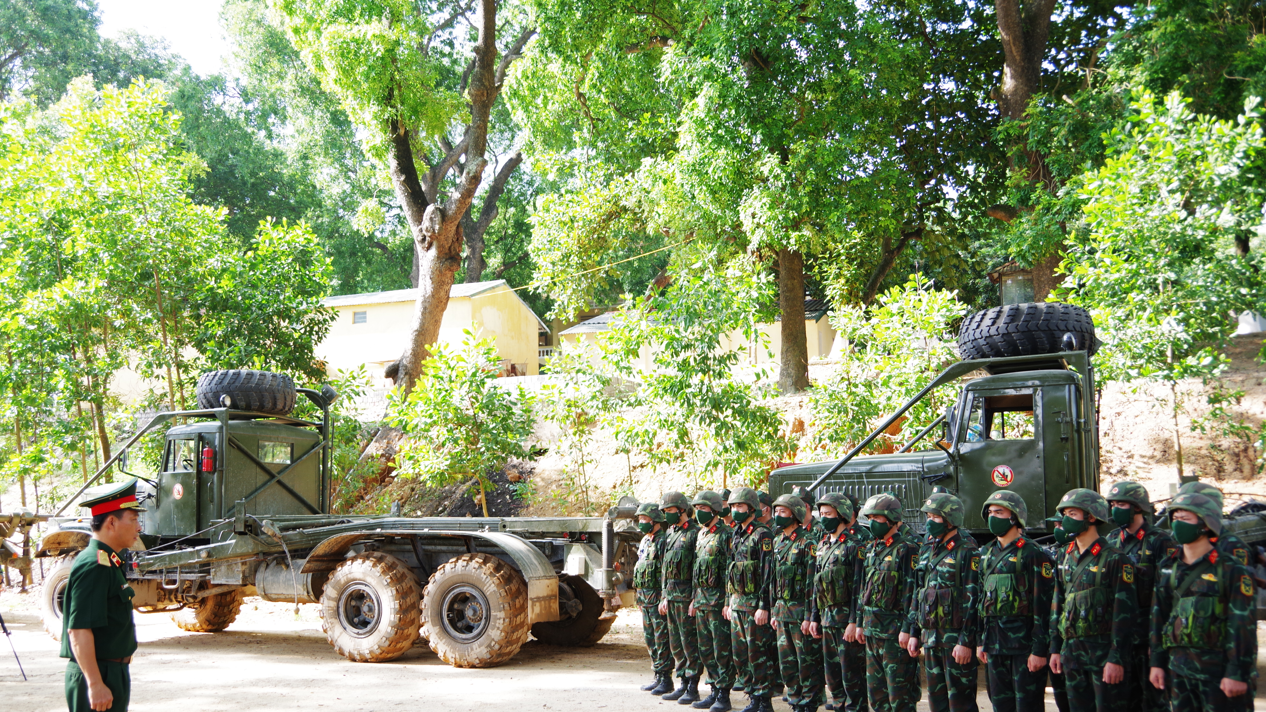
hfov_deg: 59.5
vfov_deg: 35.6
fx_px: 1108
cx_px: 623
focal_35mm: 33
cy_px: 414
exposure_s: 1/100
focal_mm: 21
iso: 100
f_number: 4.5
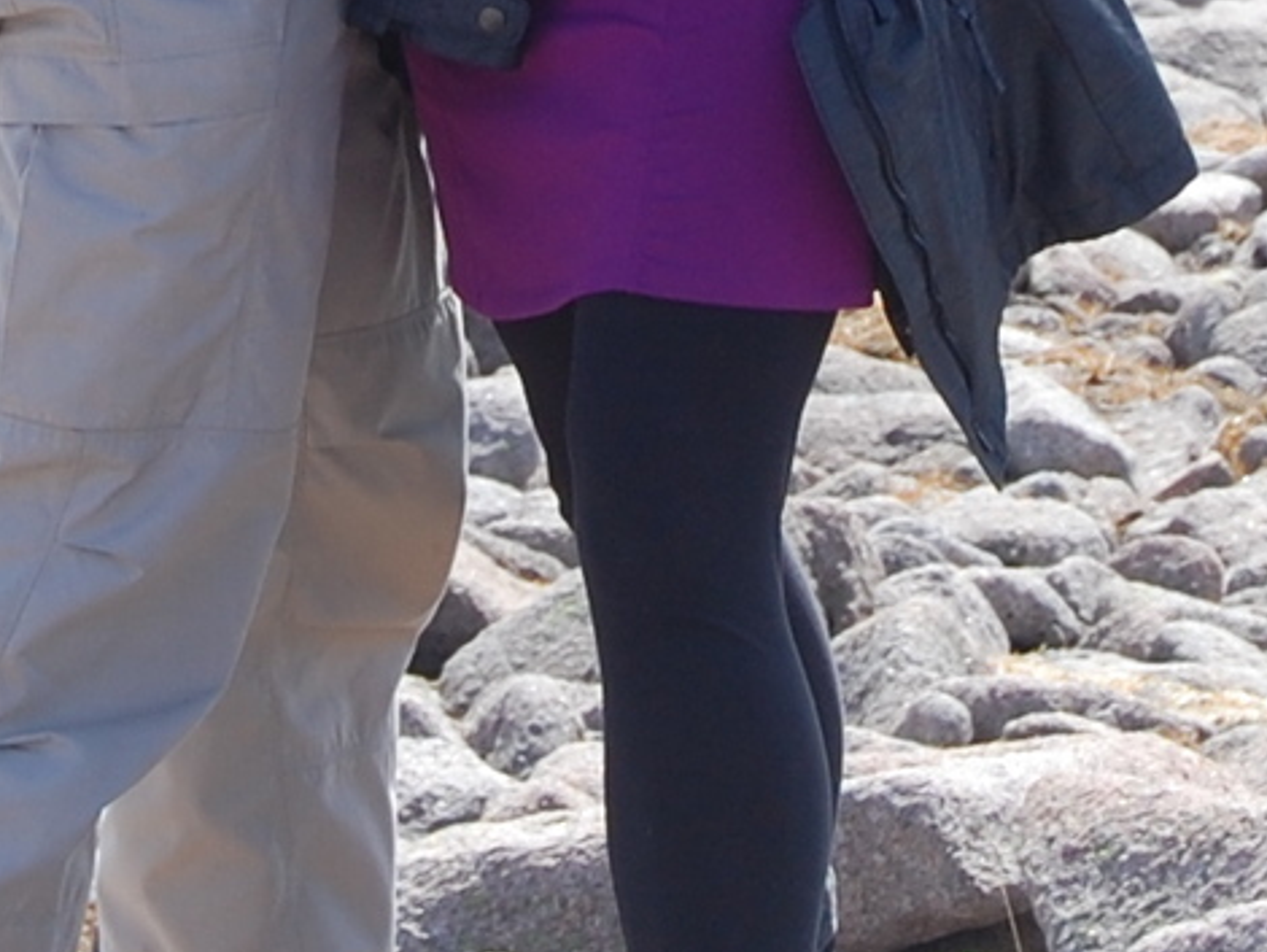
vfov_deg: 3.5
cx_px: 555
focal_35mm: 422
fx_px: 15437
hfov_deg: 4.7
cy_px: -758
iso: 200
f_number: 8
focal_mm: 55
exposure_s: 1/250
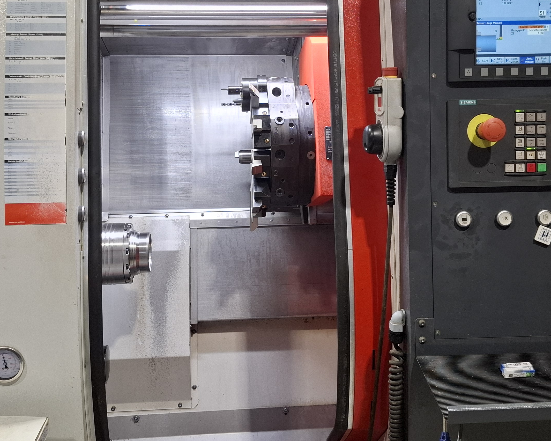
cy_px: 165
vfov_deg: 34.7
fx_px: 701
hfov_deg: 42.9
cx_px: 269
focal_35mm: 43
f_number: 1.8
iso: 160
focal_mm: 5.54
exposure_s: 1/100
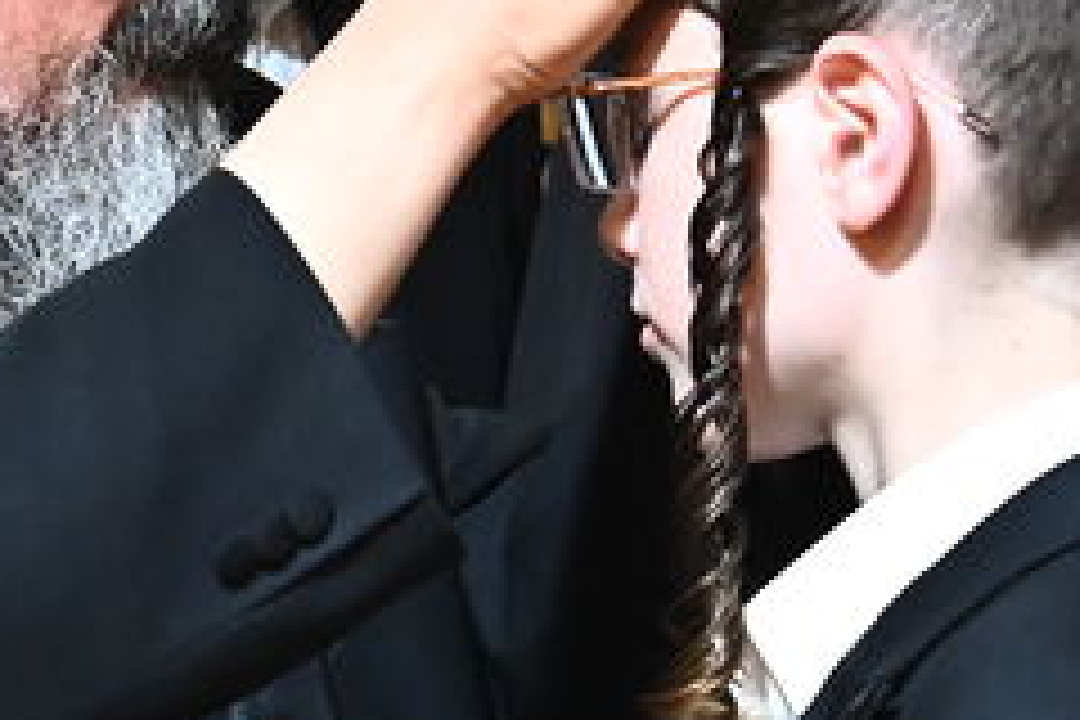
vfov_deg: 5.1
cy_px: 220
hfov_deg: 7.7
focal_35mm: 268
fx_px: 8039
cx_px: 580
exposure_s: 1/200
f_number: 4.5
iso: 3200
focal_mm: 46
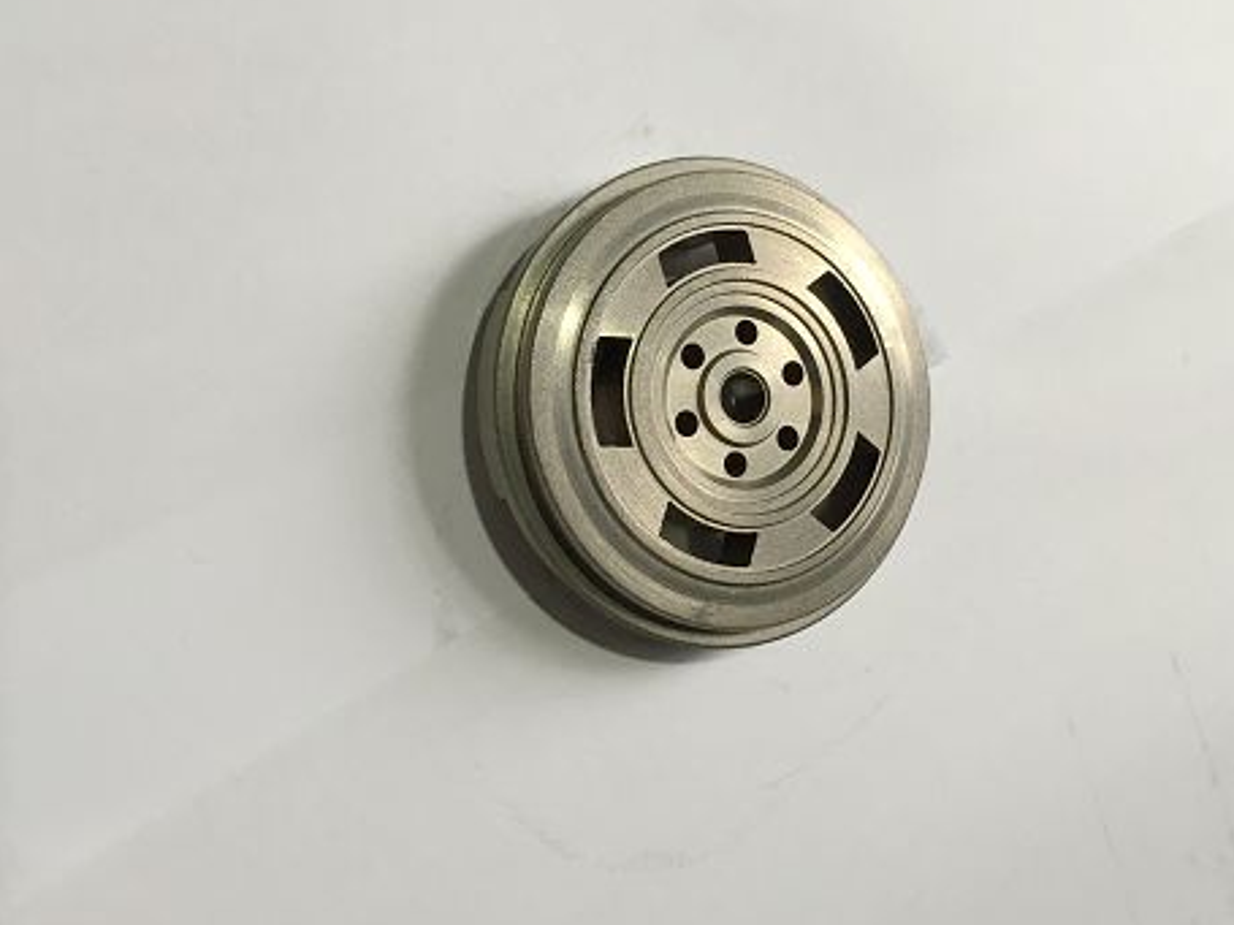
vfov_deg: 41.7
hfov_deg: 53.7
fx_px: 1212
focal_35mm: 34
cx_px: 720
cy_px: 412
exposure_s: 1/30
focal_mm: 4.15
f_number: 2.2
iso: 64
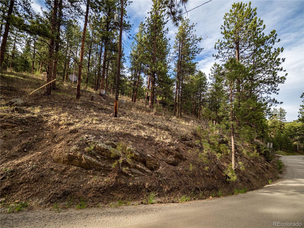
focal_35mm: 14
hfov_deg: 102.1
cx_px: 152
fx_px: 123
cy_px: 114
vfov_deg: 85.7
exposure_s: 1/640
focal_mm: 7
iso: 200
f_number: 2.8
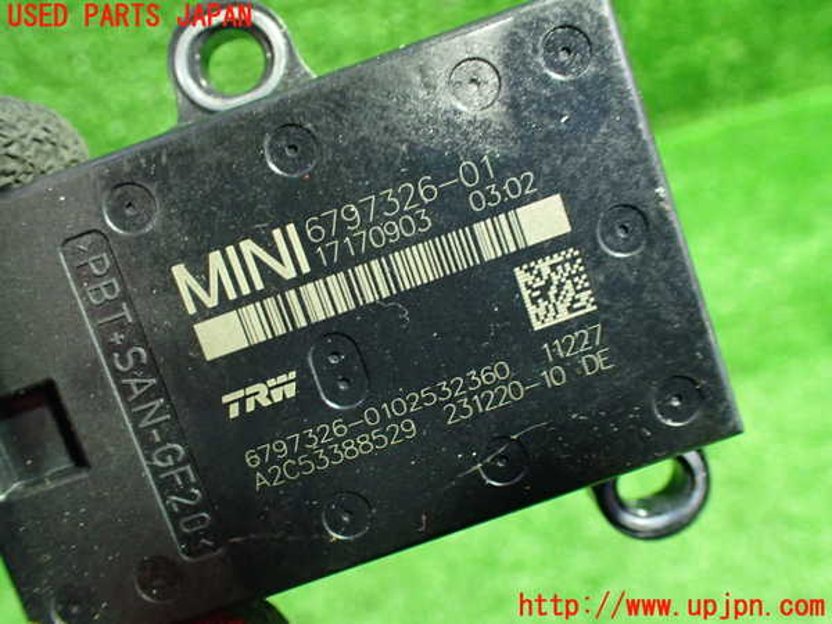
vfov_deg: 46.8
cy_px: 312
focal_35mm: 30
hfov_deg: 60.0
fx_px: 721
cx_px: 416
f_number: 2.3
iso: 800
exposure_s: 1/30
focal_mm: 5.4
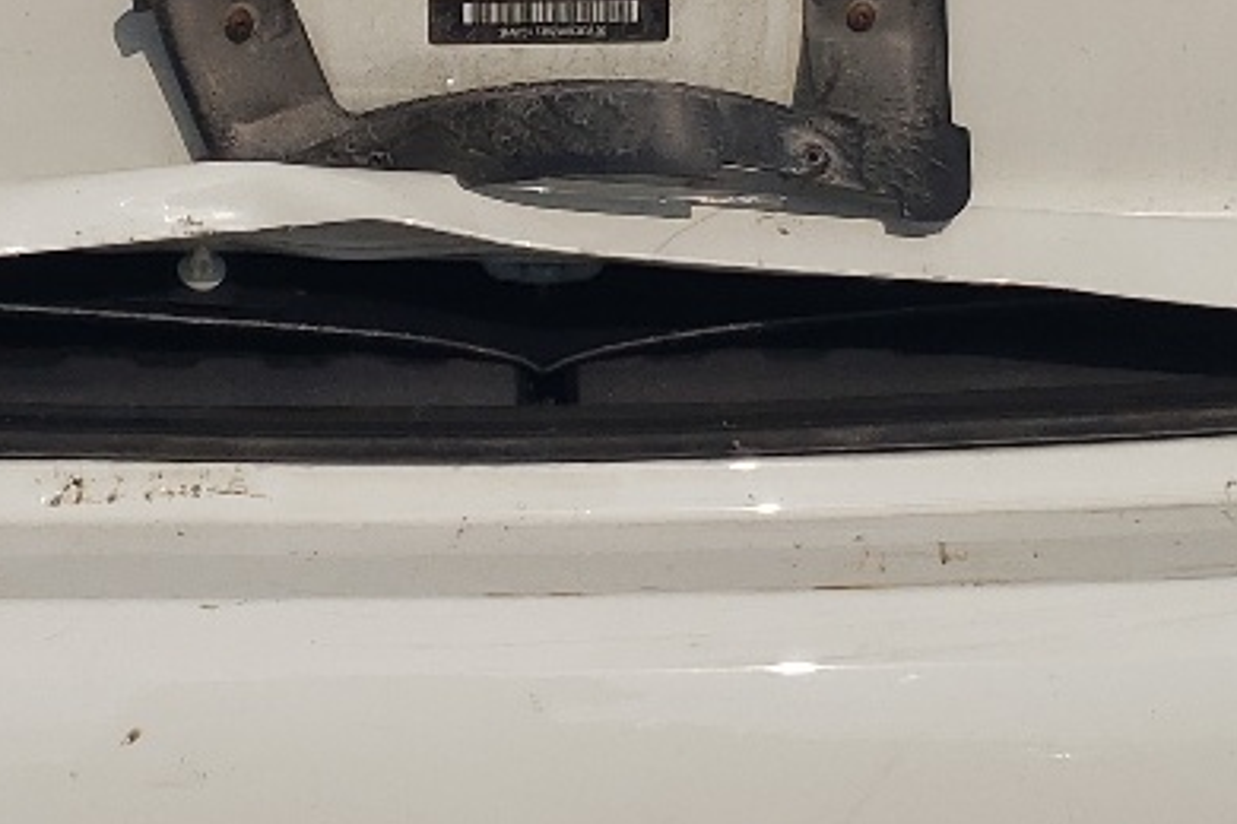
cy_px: 117
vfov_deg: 12.3
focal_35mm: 111
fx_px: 3814
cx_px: 488
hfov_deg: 18.4
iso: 52
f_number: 1.5
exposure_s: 1/10000
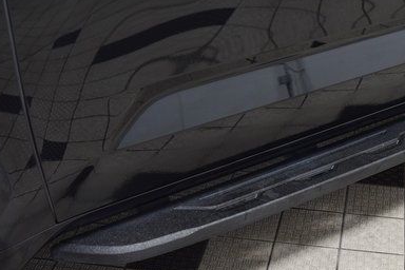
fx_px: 787
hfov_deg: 28.2
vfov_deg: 19.5
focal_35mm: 70
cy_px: 128
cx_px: 329
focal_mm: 28
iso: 1600
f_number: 3.2
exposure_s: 1/60
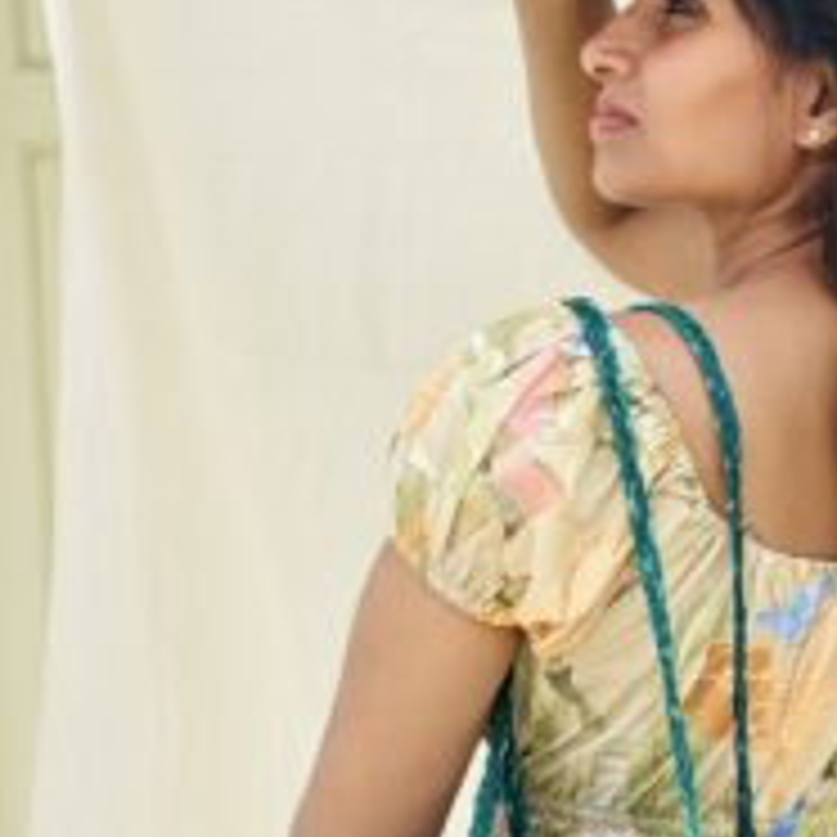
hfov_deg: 19.0
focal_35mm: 91
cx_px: 567
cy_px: 680
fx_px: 2489
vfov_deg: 18.9
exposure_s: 1/3058
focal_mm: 6.86
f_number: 1.78
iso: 100
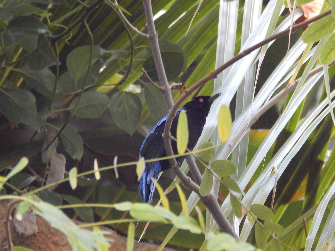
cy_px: 126
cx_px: 168
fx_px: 3077
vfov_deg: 4.7
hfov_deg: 6.2
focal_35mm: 318
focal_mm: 56.5
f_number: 5.7
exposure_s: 1/30
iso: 800
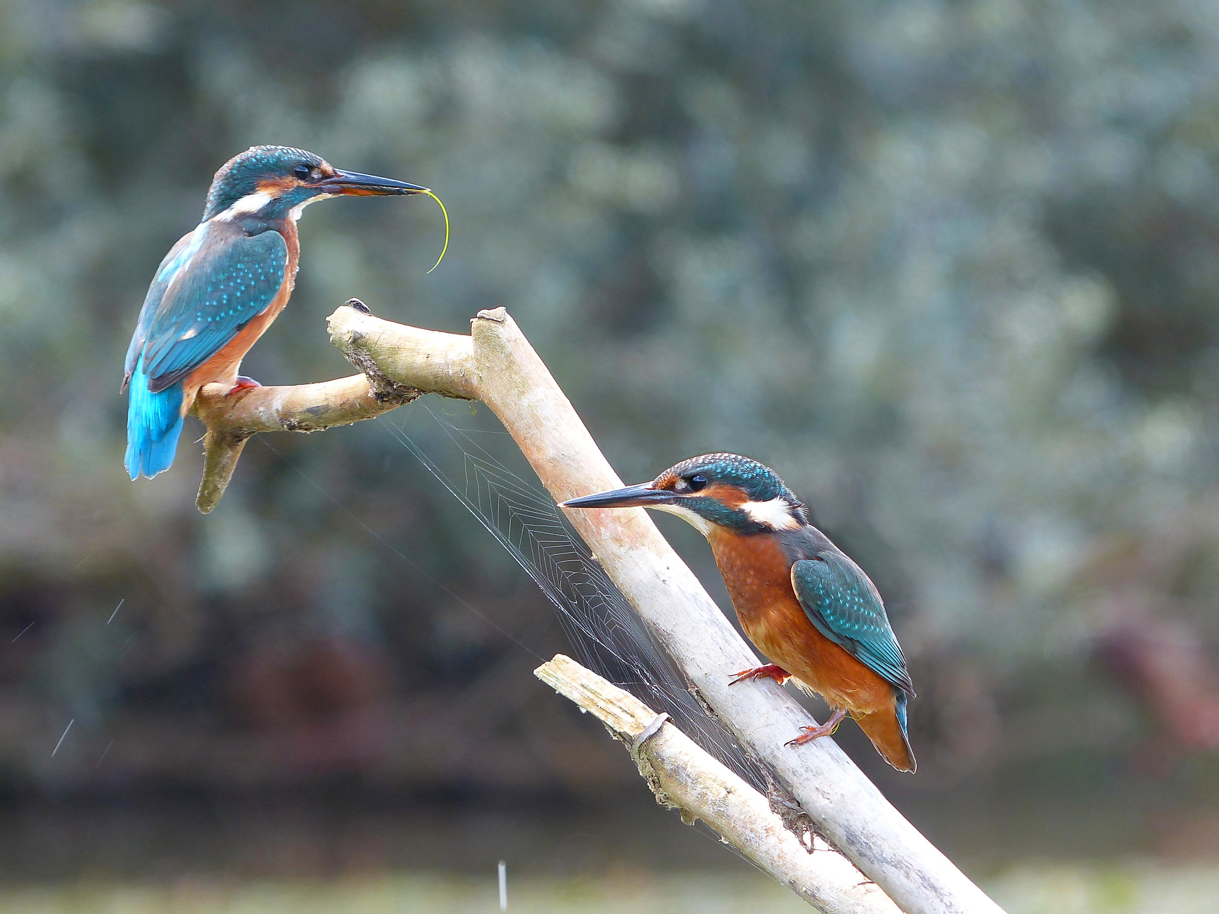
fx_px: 15988
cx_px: 610
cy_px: 457
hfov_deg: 4.4
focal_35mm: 454
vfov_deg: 3.3
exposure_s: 1/125
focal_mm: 74.3
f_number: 3.2
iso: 100
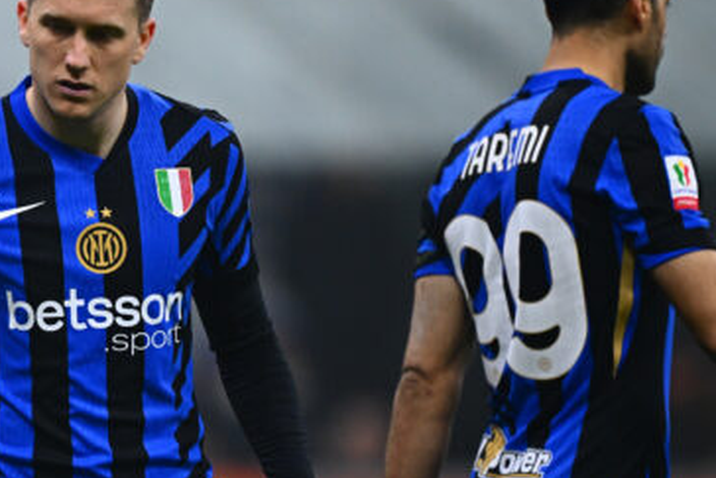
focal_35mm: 1125
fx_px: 22383
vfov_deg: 1.2
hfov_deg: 1.8
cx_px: -39
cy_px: 265
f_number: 2.8
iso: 1600
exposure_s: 1/1600
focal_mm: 400
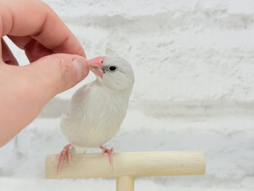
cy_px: 96
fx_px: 382
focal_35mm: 52
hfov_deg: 36.8
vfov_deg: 28.0
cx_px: 127
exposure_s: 1/100
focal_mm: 5.96
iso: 80
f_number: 1.6
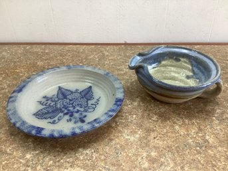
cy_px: 86
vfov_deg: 45.4
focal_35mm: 31
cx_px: 114
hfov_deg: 58.4
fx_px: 204
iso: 64
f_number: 2.4
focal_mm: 3.3
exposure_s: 1/60
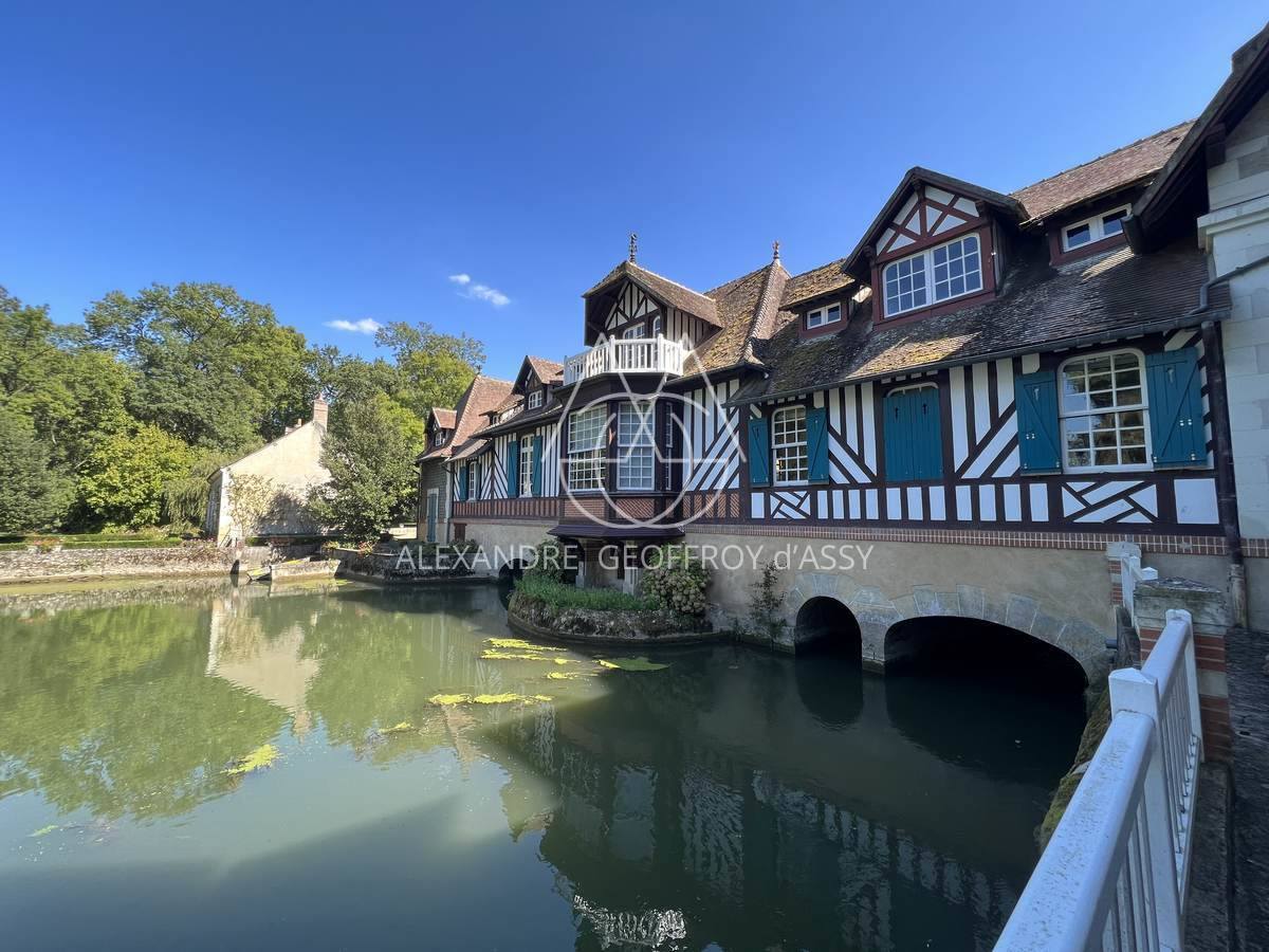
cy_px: 476
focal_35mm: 13
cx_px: 634
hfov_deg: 106.2
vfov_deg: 89.9
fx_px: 477
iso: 32
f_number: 1.8
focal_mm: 1.57
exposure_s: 1/290
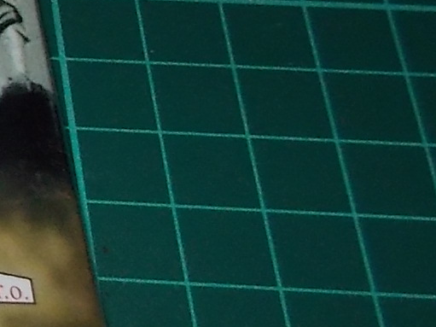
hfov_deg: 12.7
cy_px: 61
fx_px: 1624
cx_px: -519
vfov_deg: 11.4
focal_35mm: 129
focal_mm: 4.1
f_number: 3.3
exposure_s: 1/30
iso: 200
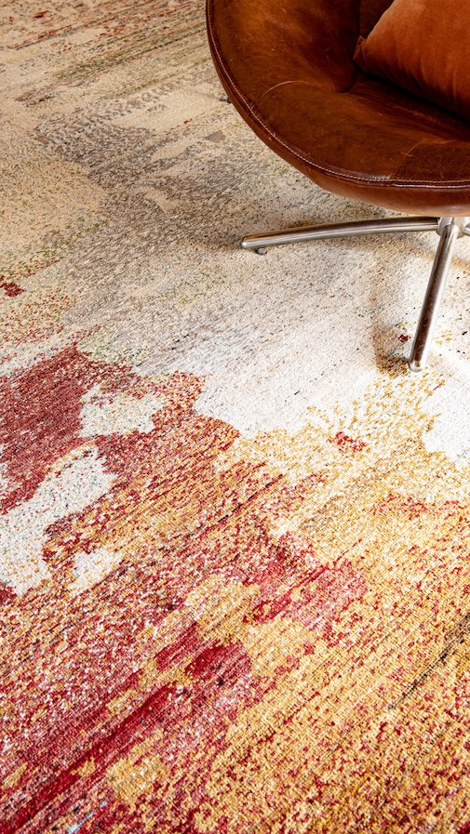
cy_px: 418
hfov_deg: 29.7
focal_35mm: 40
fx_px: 886
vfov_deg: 50.5
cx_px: 192
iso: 200
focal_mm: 38
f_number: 10
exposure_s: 1/4
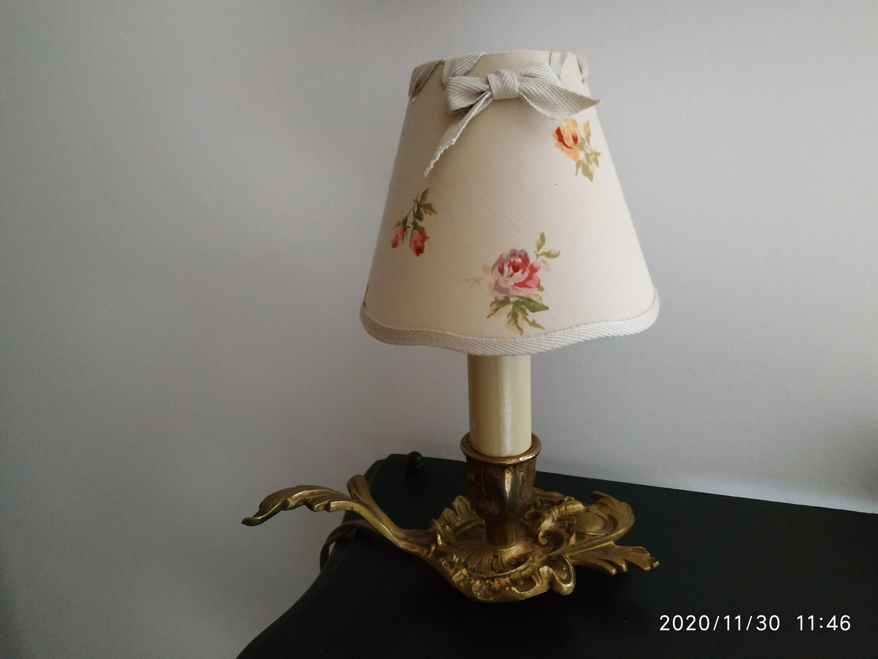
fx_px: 609
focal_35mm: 24
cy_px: 330
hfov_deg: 71.6
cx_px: 439
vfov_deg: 56.8
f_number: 1.9
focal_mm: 3.94
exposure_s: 1/20
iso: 1250
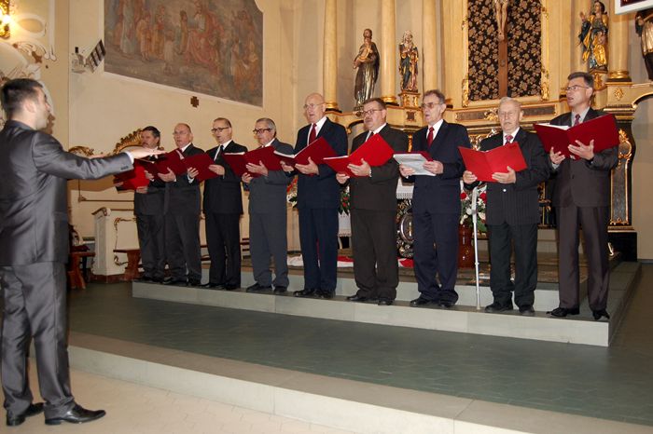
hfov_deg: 64.6
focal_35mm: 28
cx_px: 326
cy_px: 217
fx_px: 517
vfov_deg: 45.6
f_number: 3.5
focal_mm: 19
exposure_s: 1/60
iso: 400
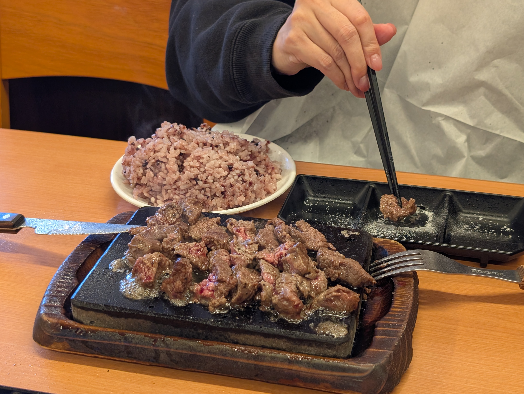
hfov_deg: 38.9
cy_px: 197
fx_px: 743
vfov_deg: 29.7
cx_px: 262
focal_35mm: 49
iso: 124
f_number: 1.68
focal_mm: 6.9
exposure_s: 1/120
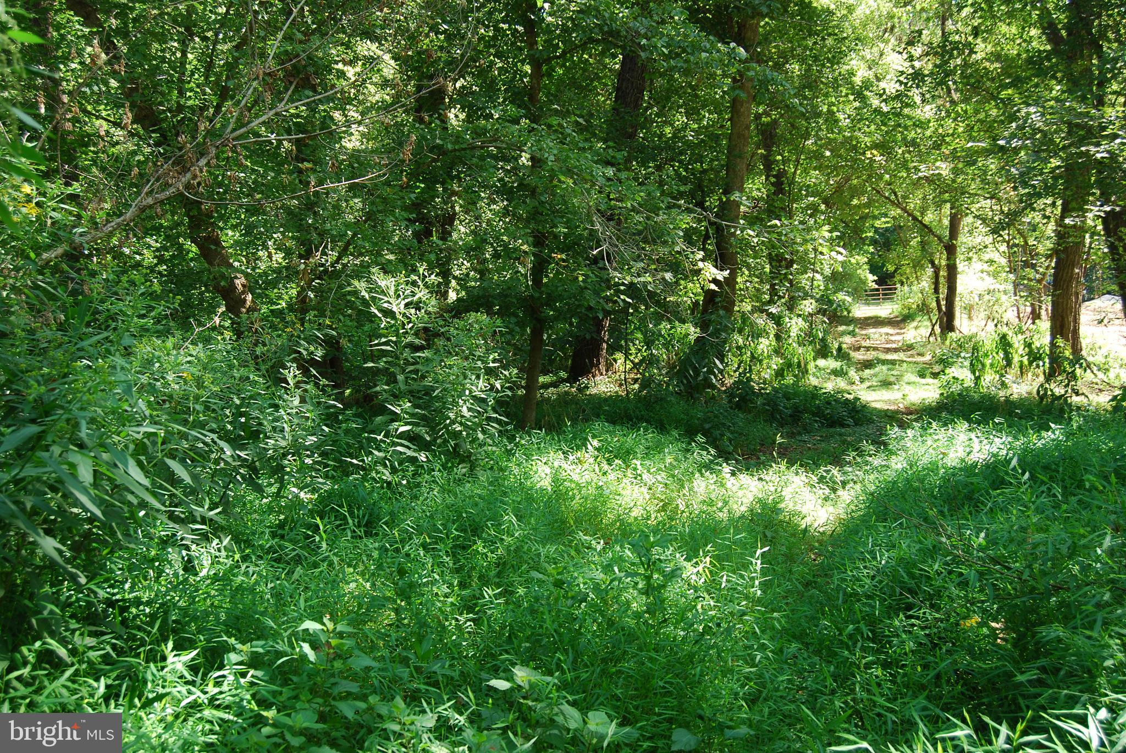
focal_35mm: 39
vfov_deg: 34.3
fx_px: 1221
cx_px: 563
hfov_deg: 49.5
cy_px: 376
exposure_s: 1/60
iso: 200
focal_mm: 26
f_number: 5.6
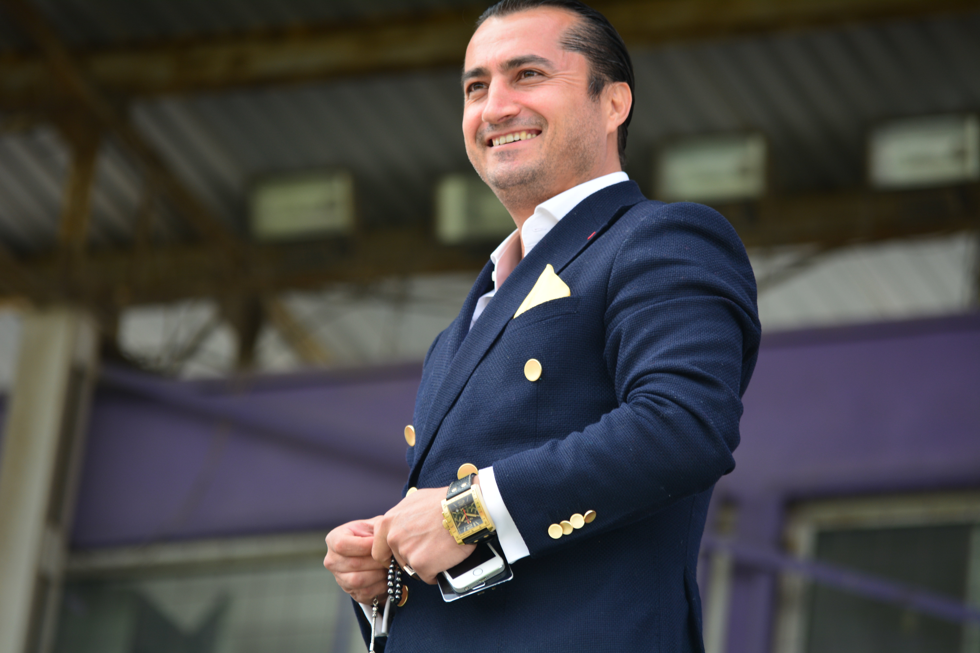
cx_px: 490
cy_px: 326
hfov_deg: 8.3
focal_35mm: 248
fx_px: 6737
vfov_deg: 5.6
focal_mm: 165
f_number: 5.3
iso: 100
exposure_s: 1/60
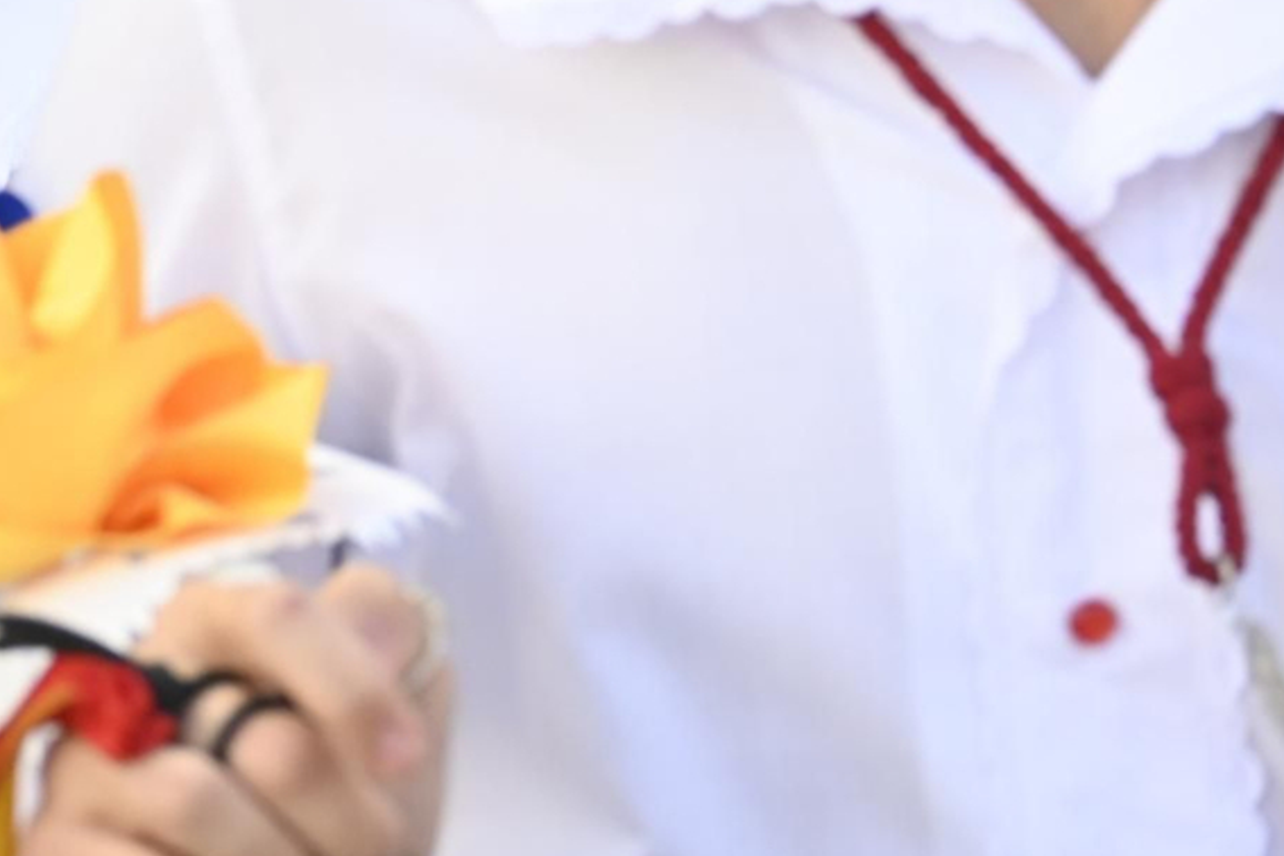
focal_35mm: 406
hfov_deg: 5.1
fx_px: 14480
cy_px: -195
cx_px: -143
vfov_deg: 3.4
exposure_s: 1/500
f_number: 5.6
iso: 800
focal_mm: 96
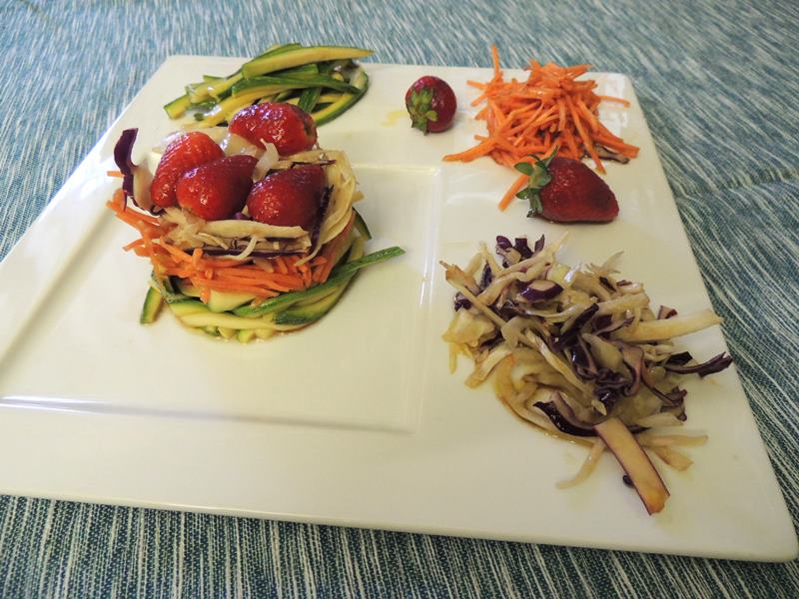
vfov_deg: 56.8
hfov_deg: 71.6
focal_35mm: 24
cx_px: 400
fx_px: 554
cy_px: 300
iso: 400
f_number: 3
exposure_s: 1/15
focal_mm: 4.3
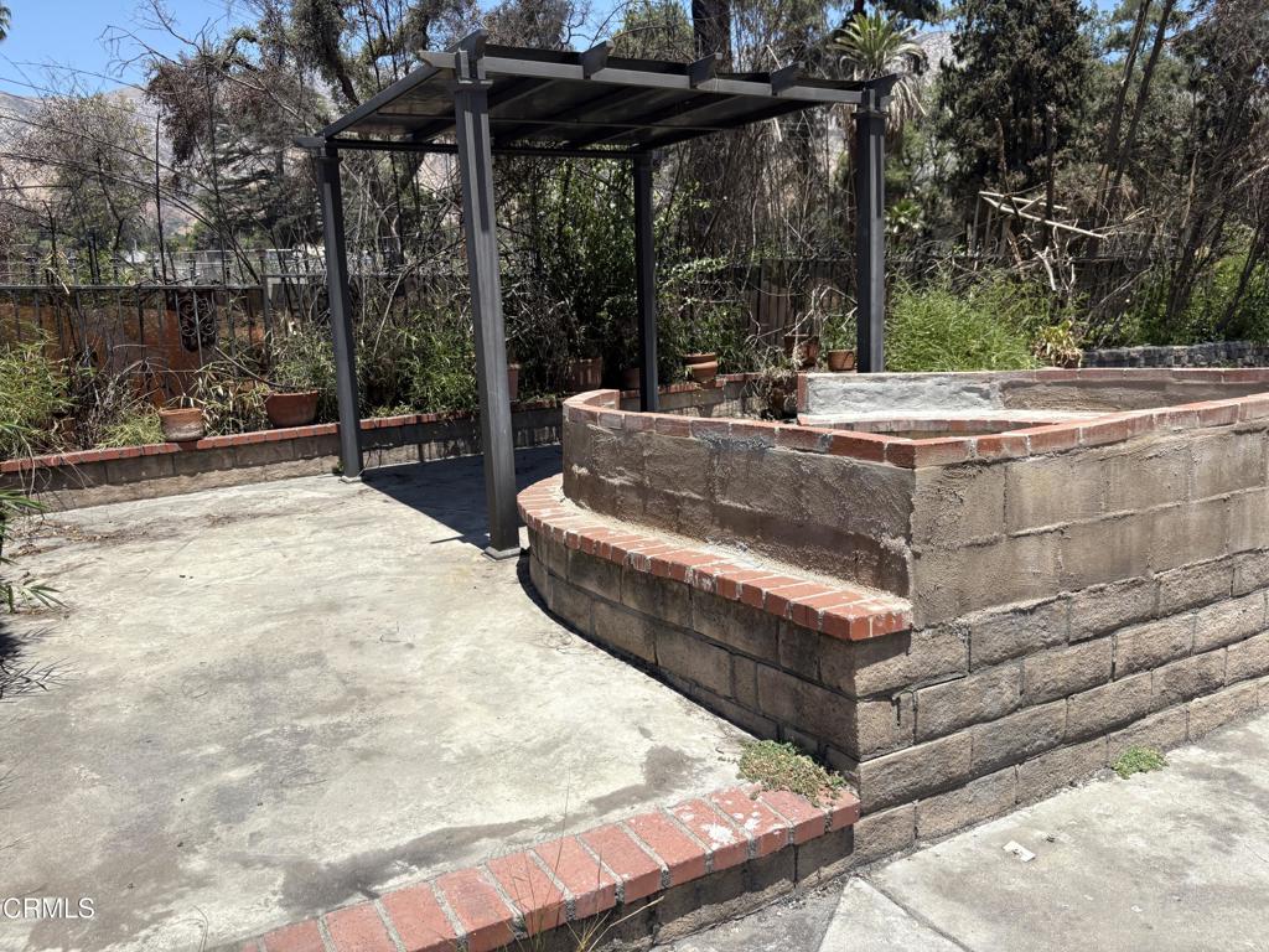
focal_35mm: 26
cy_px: 476
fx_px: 953
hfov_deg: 67.3
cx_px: 634
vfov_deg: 53.1
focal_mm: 5.96
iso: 50
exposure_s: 1/2985
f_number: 1.6
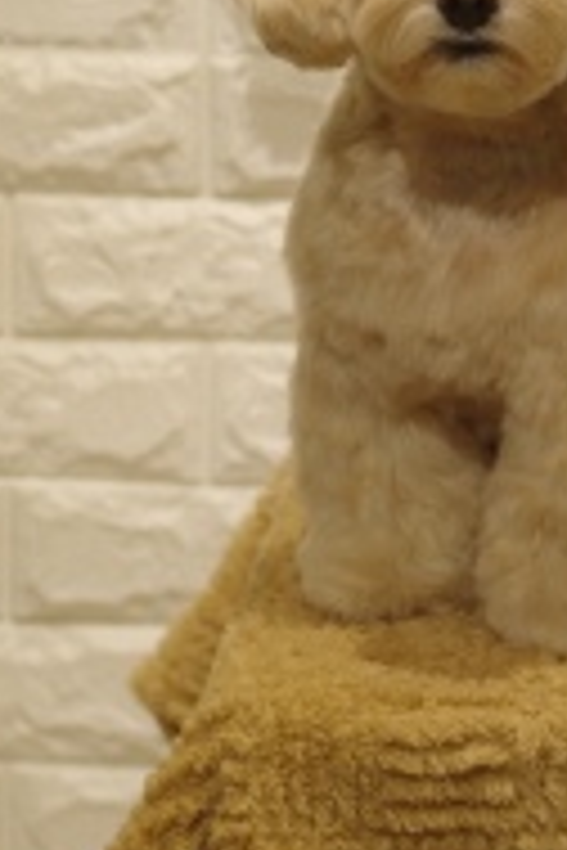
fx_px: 4701
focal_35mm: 199
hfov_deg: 6.9
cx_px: 495
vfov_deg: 10.3
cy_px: 90
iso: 500
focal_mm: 63
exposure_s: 1/250
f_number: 4
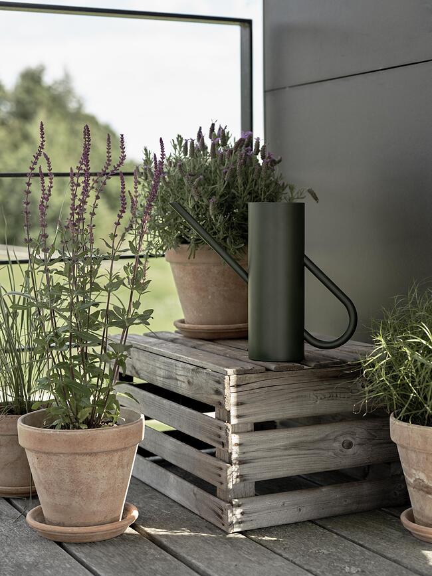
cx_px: 216
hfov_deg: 23.3
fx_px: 1049
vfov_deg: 30.7
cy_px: 288
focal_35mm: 63
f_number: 4
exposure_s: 1/110
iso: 100
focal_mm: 80
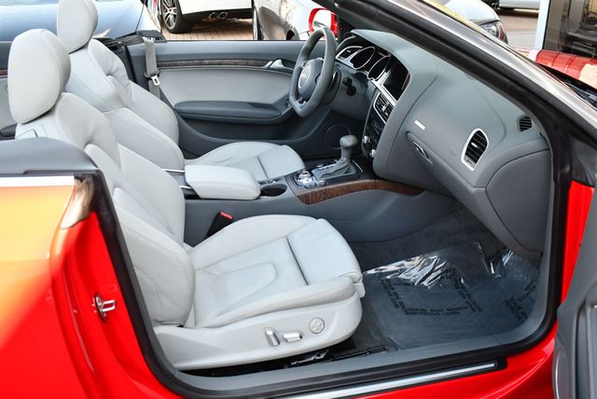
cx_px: 298
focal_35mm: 36
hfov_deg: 53.1
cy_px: 200
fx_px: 598
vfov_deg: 36.9
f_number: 4
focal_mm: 18
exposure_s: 1/250
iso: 400
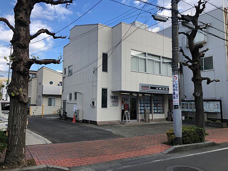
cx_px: 114
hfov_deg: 63.4
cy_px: 86
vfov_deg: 49.7
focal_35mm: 28
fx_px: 184
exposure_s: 1/771
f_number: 1.8
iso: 20
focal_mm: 3.99
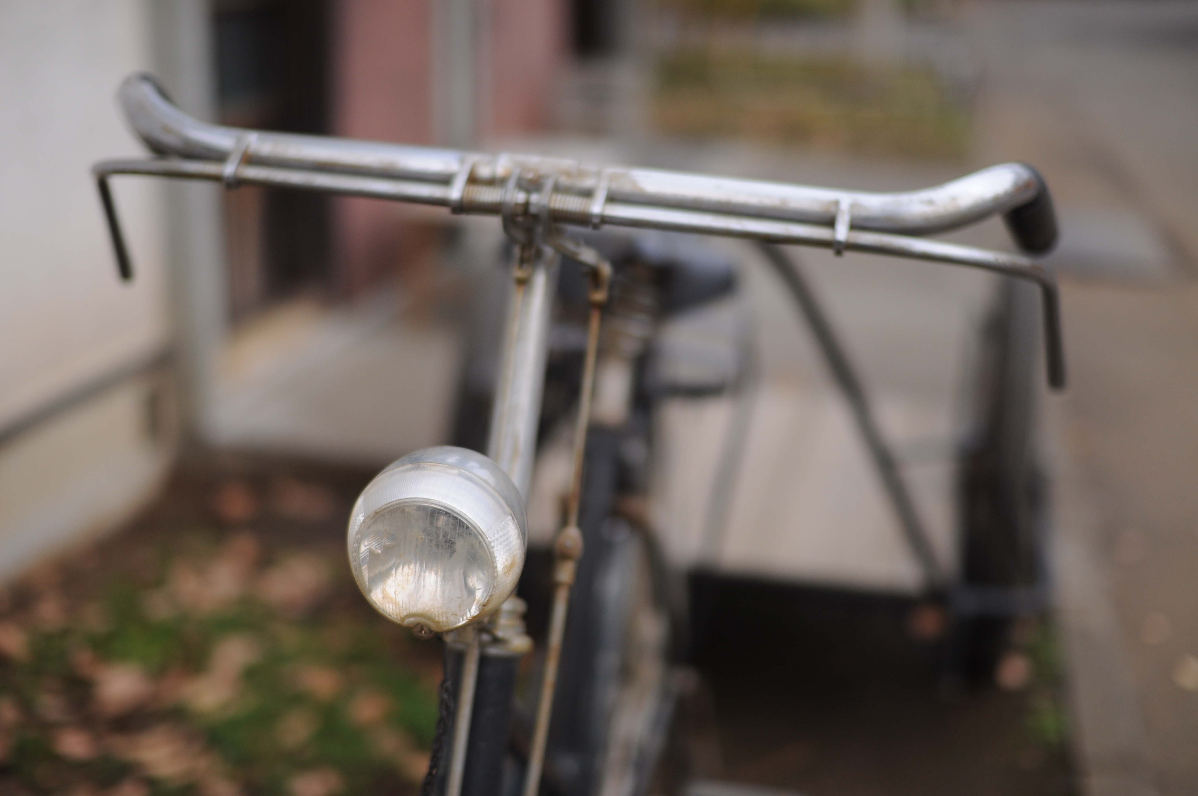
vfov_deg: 29.8
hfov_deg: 43.7
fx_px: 1496
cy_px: 398
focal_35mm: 45
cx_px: 599
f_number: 1.4
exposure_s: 1/640
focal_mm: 30
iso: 200
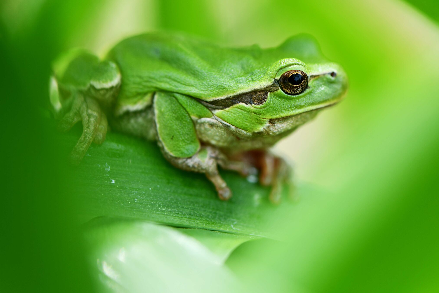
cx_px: 247
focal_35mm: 125
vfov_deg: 11.0
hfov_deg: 16.4
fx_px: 1524
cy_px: 135
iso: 125
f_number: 5.6
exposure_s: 1/250
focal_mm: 105
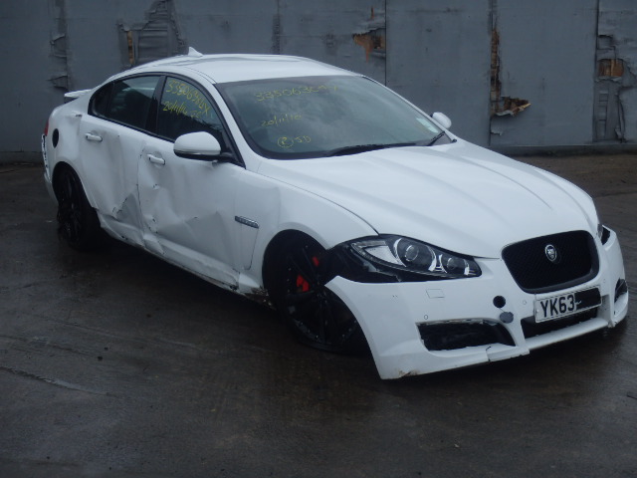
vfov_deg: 28.0
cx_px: 318
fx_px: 957
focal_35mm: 52
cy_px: 239
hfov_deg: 36.8
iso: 125
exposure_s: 1/125
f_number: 5
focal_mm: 9.4
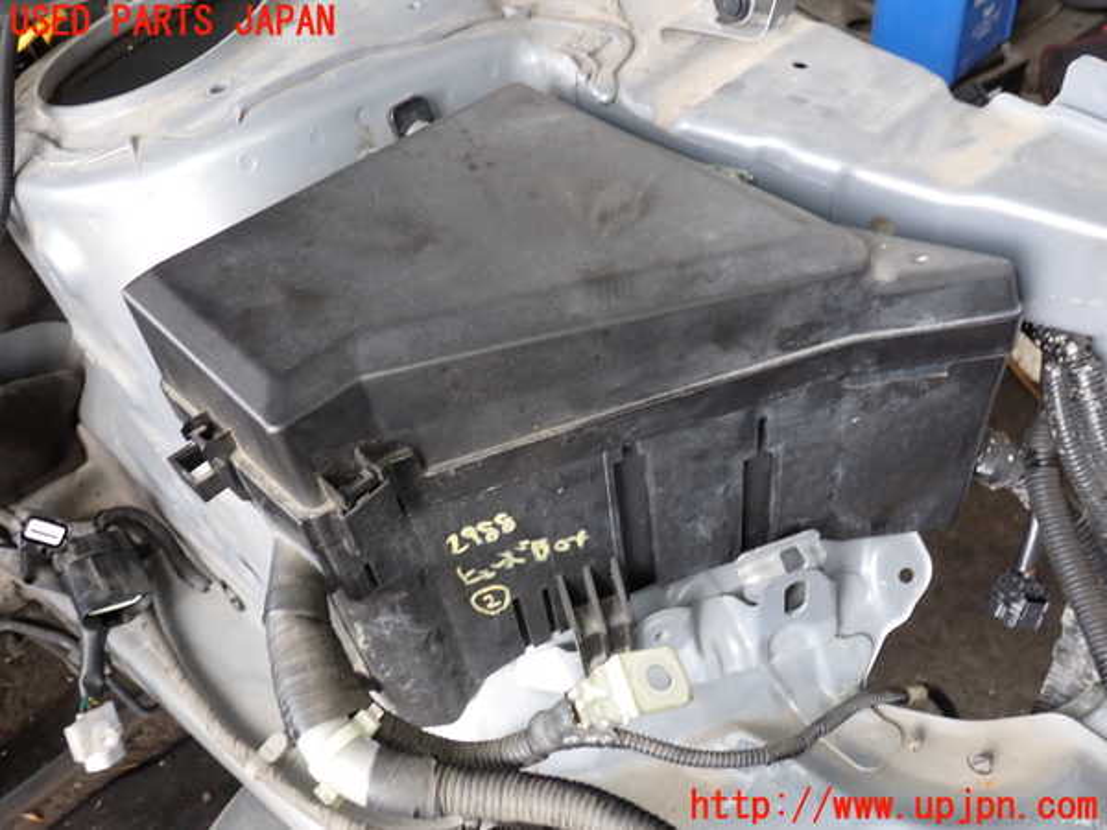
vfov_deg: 46.8
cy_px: 415
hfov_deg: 60.0
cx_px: 554
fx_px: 959
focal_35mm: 30
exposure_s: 1/60
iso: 200
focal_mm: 5.4
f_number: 2.3
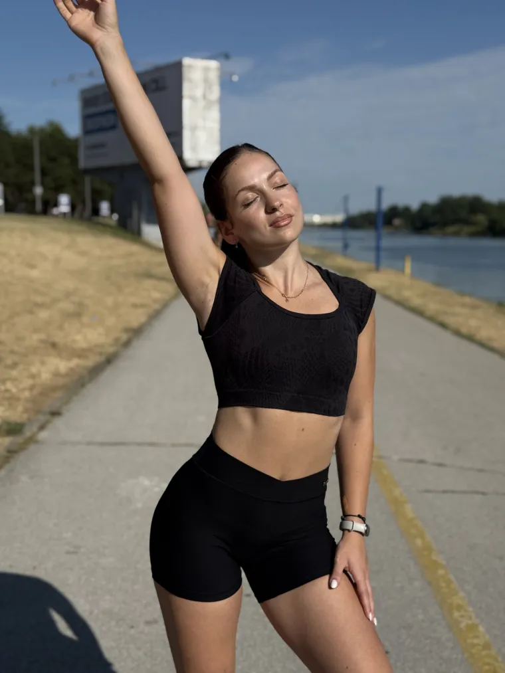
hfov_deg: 30.3
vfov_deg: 39.7
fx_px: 933
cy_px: 336
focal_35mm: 48
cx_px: 252
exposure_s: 1/11364
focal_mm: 6.76
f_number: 1.78
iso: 64
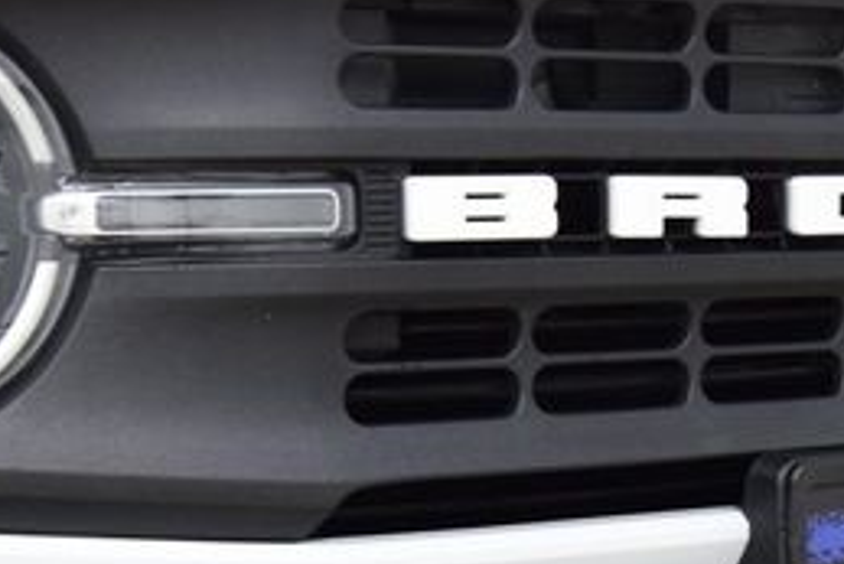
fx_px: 2956
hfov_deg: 16.2
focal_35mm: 126
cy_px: 680
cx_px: 583
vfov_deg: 10.7
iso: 800
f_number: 6.3
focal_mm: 34
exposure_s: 1/15
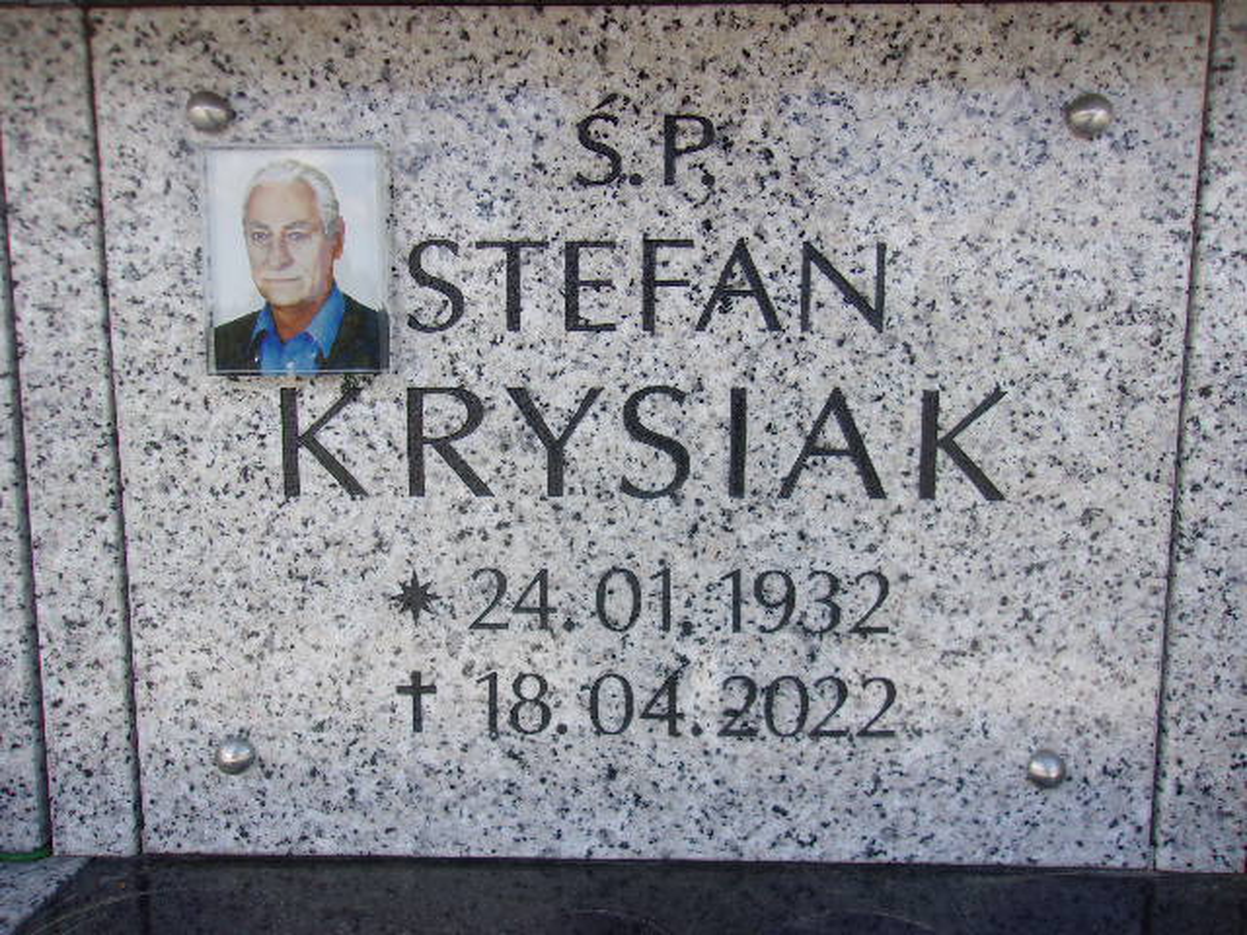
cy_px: 468
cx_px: 624
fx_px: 973
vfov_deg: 51.4
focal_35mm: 27
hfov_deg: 65.3
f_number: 3
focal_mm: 4.9
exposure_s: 1/240
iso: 80
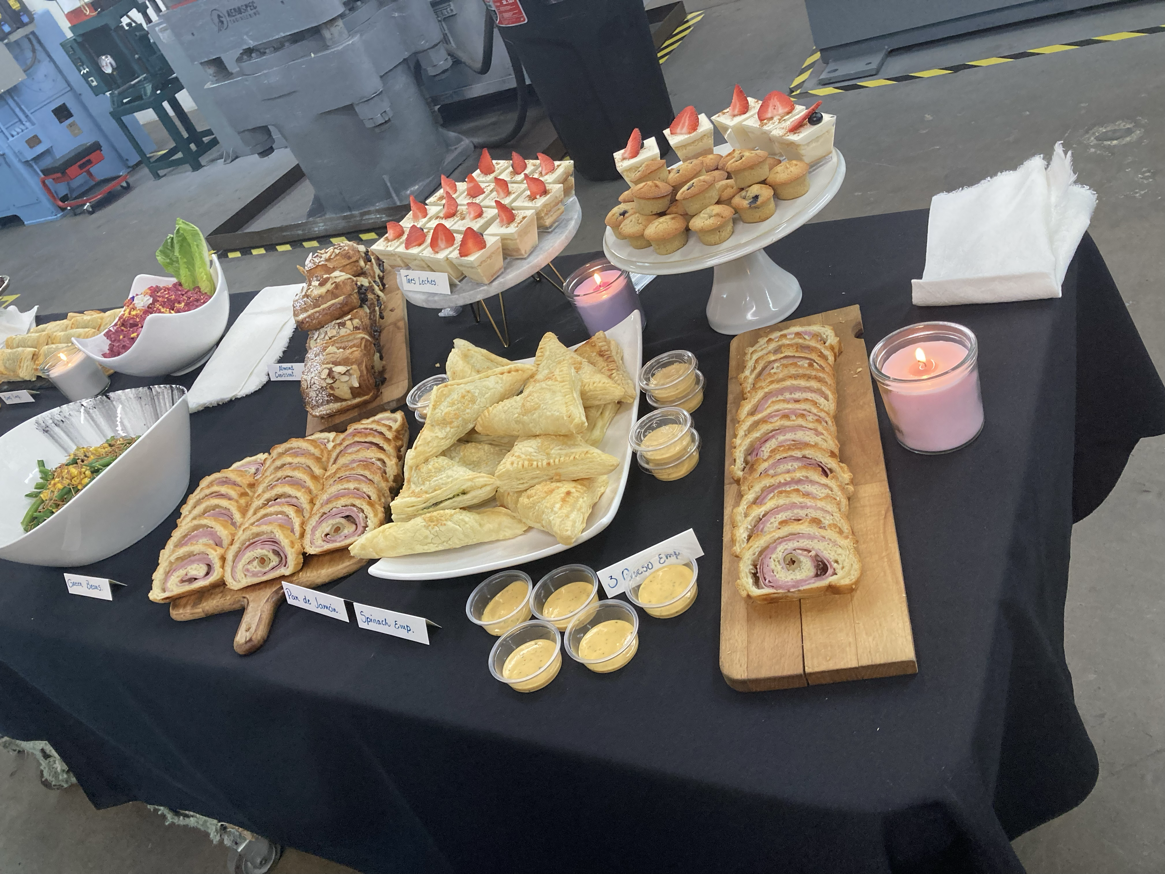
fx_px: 942
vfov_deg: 49.7
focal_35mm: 28
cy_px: 437
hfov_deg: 63.4
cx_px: 582
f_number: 1.8
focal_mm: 3.99
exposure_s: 1/60
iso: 160
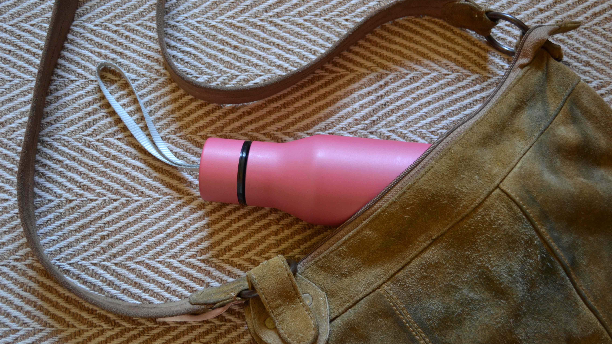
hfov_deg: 42.9
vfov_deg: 24.9
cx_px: 304
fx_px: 779
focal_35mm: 48
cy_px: 161
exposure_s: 1/15
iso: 450
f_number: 4.5
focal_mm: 30
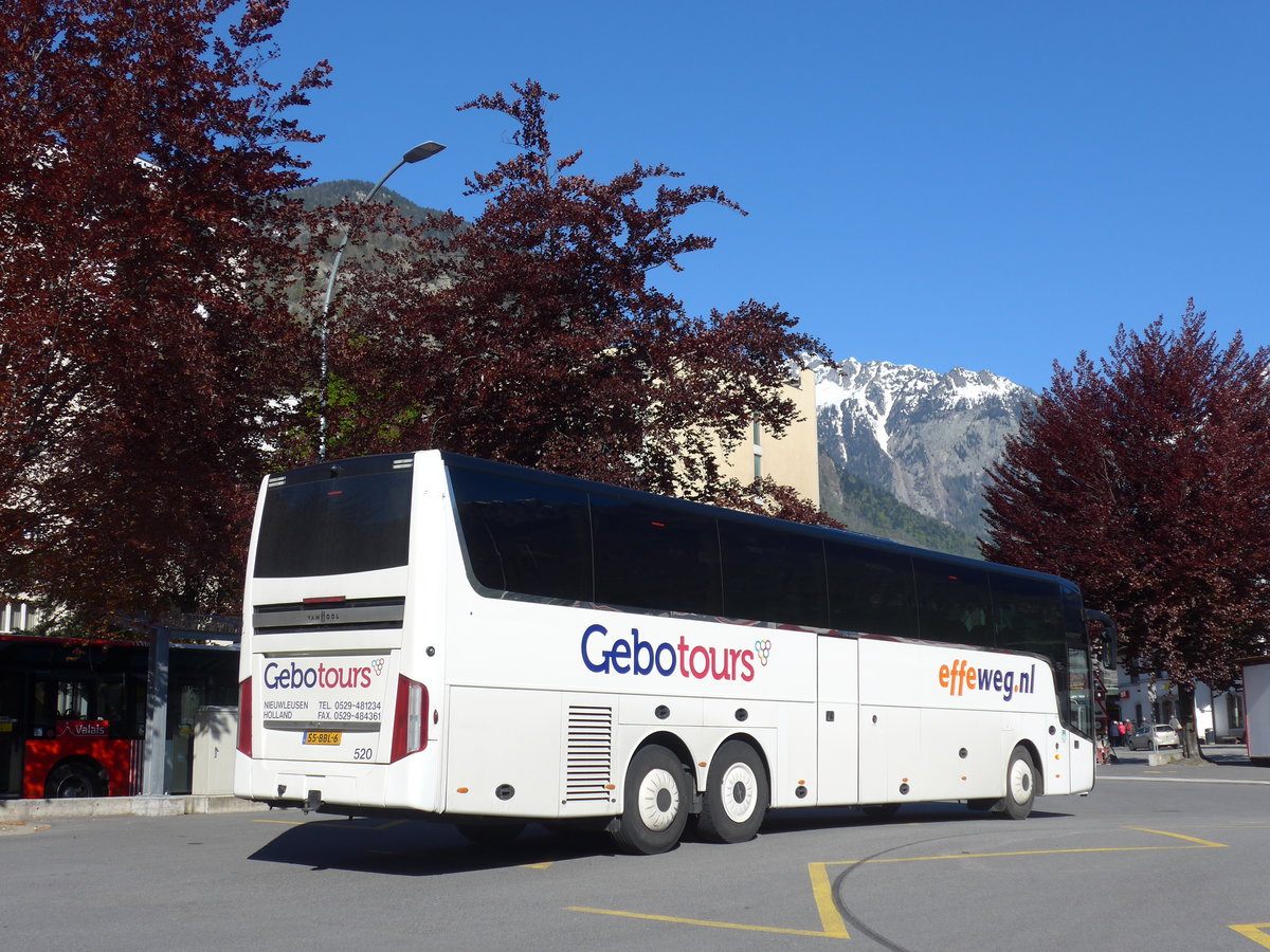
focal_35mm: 44
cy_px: 476
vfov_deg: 32.9
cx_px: 635
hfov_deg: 42.9
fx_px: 1614
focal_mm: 9
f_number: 2.8
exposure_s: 1/2000
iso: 80
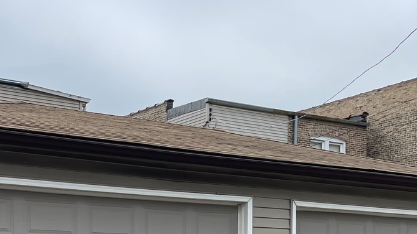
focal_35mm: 61
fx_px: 674
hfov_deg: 34.1
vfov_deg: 18.7
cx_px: 144
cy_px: 277
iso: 32
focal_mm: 5.1
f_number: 1.6
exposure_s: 1/1164
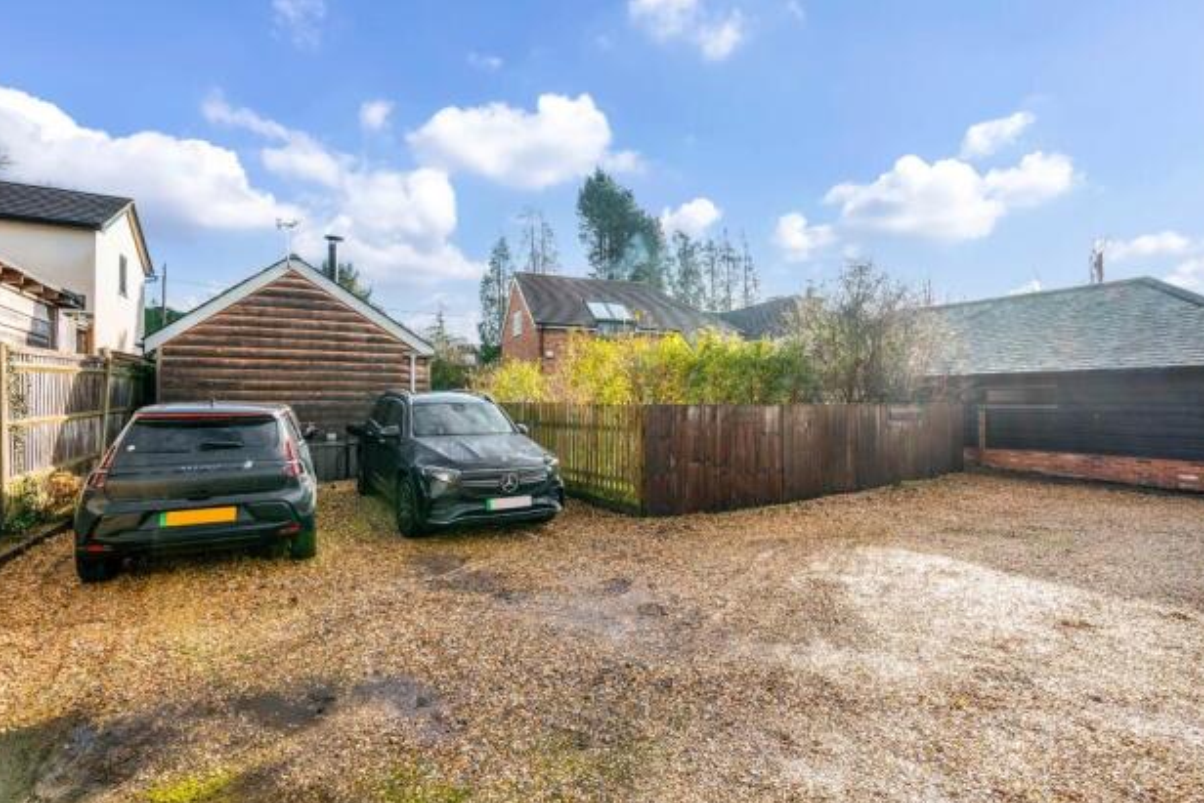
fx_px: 569
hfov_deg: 93.2
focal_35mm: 17
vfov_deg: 70.5
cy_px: 394
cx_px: 587
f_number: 8
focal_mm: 16
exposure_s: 1/125
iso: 250
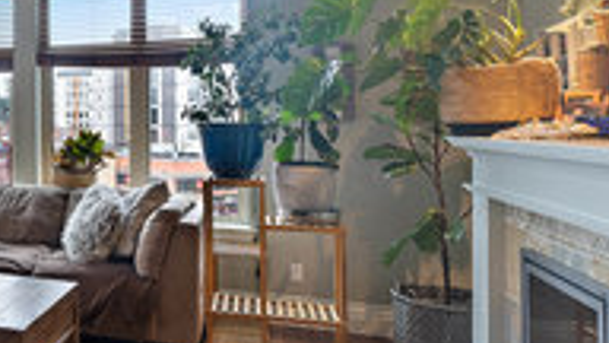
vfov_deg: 31.0
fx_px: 614
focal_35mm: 38
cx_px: -36
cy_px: 114
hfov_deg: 43.0
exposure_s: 1/2.5
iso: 400
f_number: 7.1
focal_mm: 16
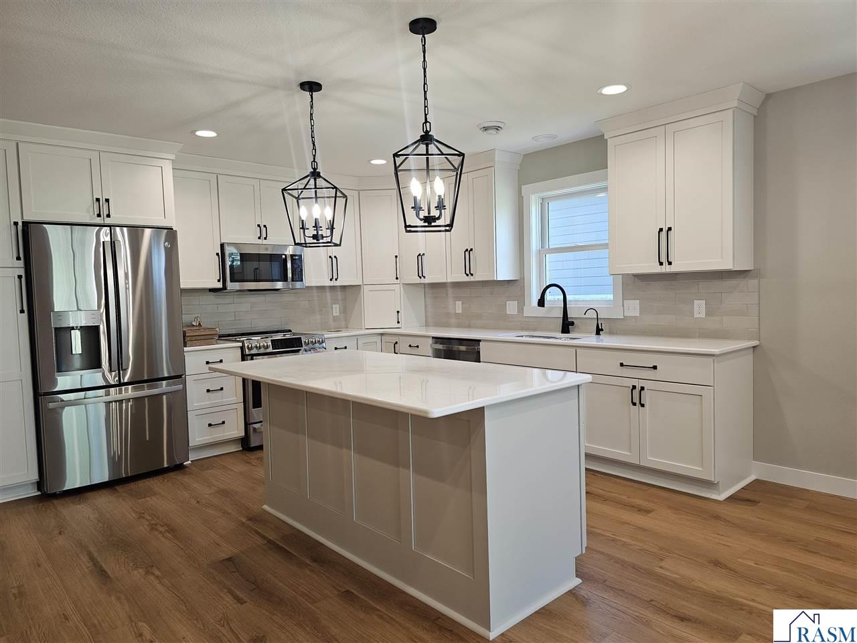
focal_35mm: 23
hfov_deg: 73.9
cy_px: 322
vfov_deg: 58.9
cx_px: 428
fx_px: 569
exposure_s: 1/120
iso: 100
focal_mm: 6.3
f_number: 1.7
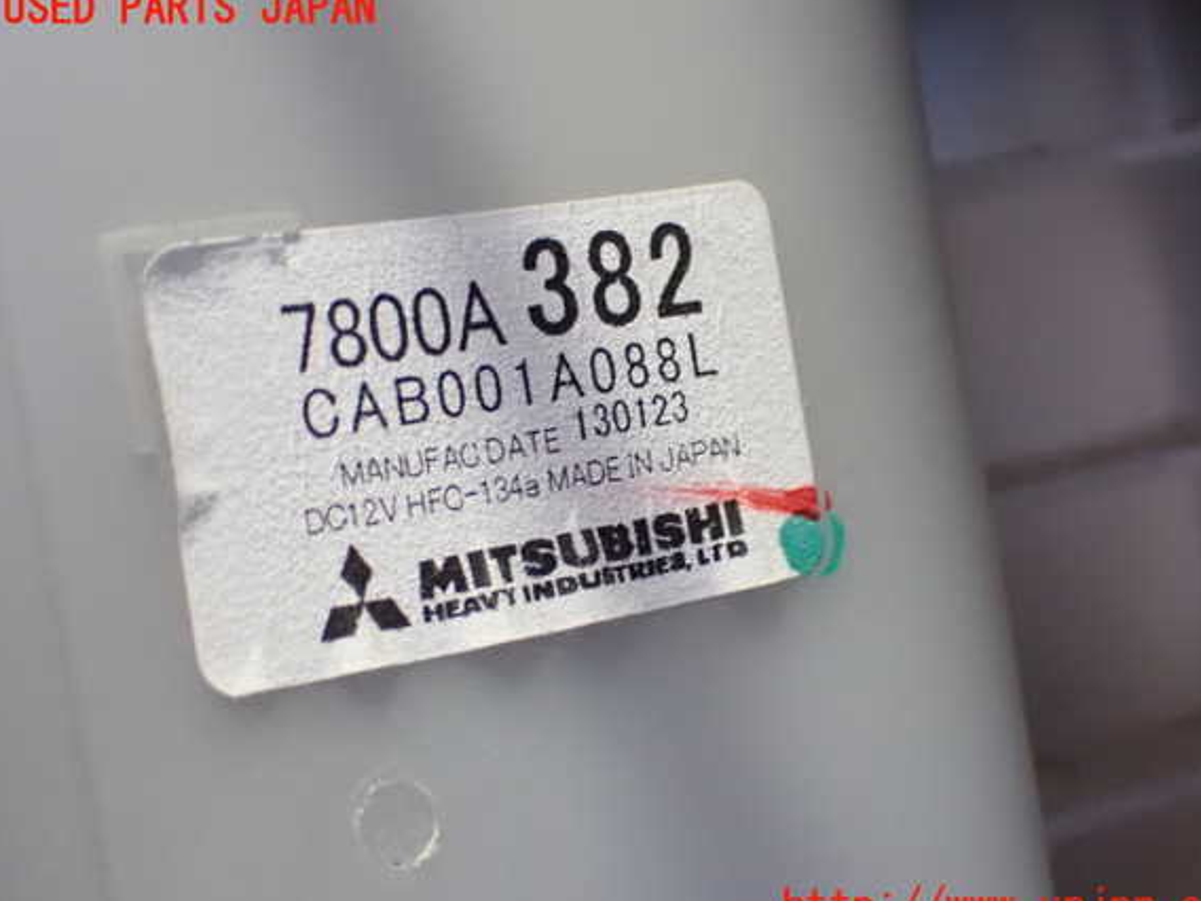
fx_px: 2602
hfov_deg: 26.0
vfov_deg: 19.6
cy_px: 459
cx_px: 626
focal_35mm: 75
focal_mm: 12.73
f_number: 3.9
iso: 1600
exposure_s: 1/40
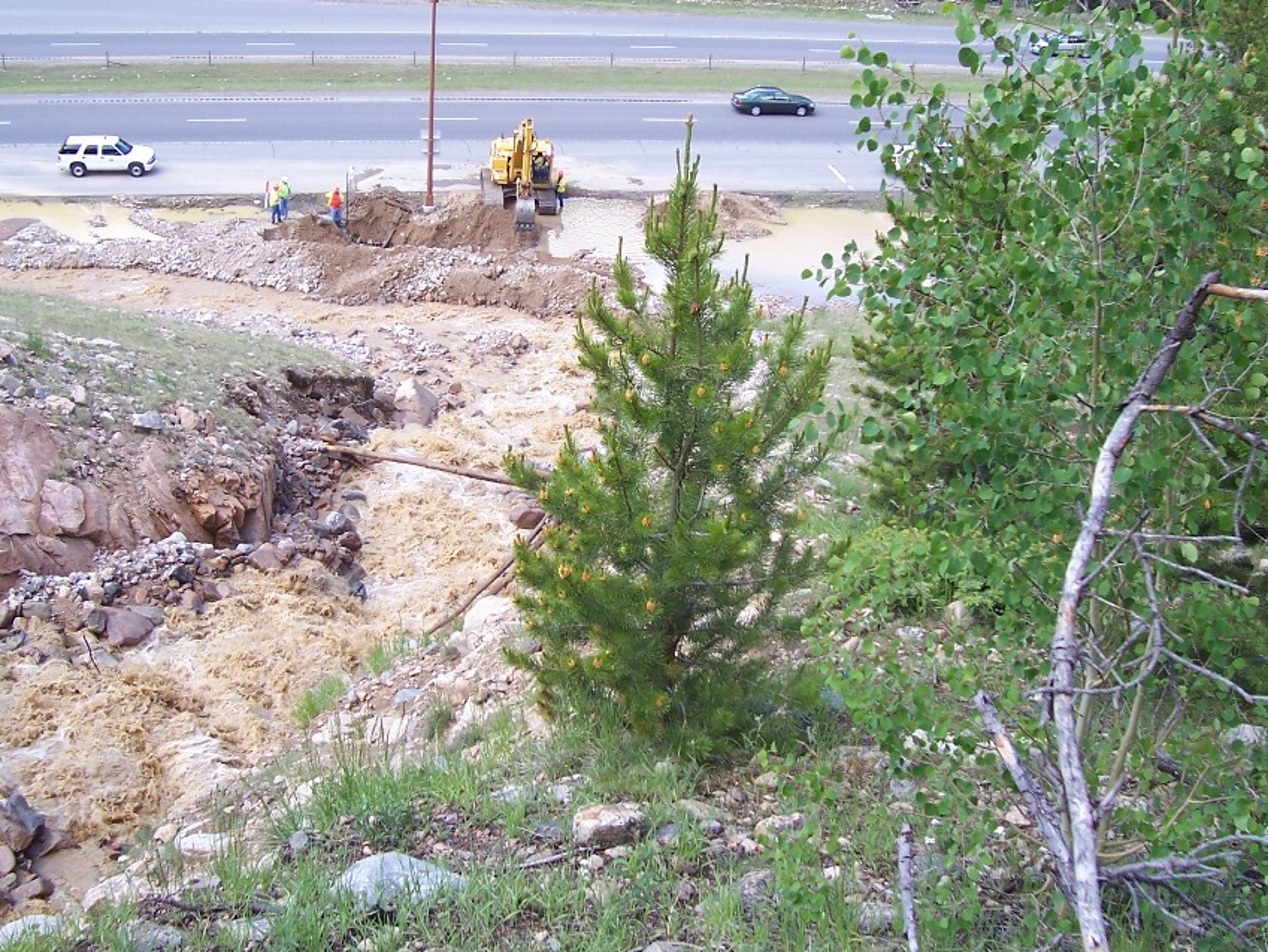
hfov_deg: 45.8
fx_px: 1502
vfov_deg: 35.1
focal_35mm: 41
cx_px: 617
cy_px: 445
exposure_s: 1/180
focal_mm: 5.6
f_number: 2.7
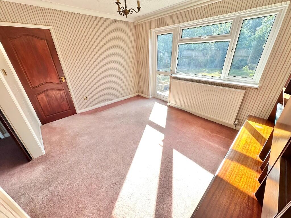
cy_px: 109
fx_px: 118
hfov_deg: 102.1
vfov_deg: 85.7
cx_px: 146
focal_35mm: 14
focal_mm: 2.22
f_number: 2.2
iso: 125
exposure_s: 1/99
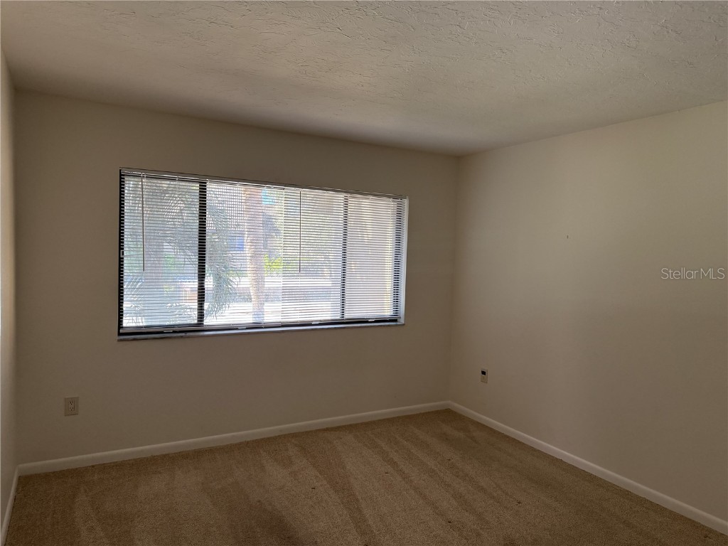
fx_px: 505
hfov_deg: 71.6
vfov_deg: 56.8
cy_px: 273
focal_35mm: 24
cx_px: 364
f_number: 1.78
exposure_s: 1/237
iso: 200
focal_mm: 6.76
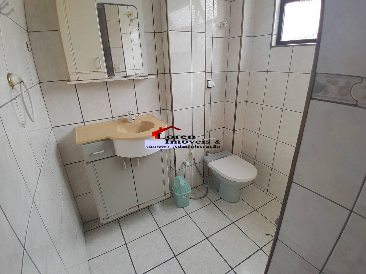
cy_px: 137
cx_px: 183
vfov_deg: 74.7
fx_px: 180
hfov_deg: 91.0
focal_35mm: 17
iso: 50
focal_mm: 1.46
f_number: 2.2
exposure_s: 1/120
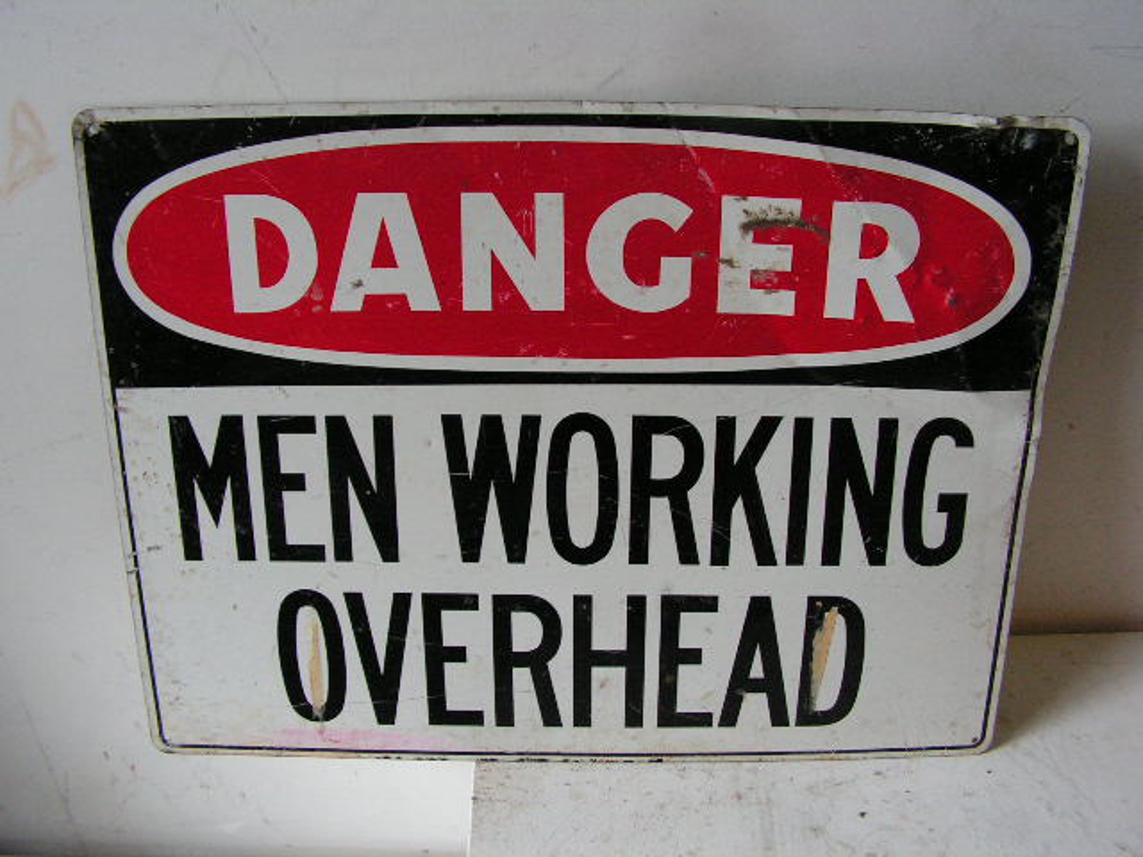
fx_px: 1189
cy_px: 428
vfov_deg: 39.7
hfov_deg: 51.4
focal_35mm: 36
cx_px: 572
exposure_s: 1/30
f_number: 3.2
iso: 200
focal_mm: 6
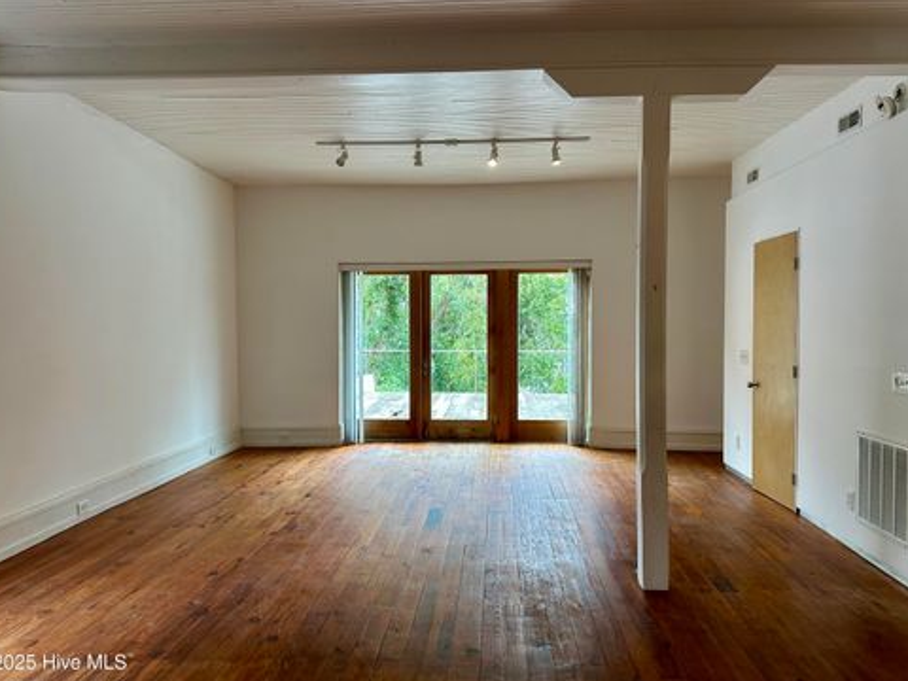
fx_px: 656
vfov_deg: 54.9
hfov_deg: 69.4
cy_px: 340
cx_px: 448
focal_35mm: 25
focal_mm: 6.86
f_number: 1.78
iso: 125
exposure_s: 1/120
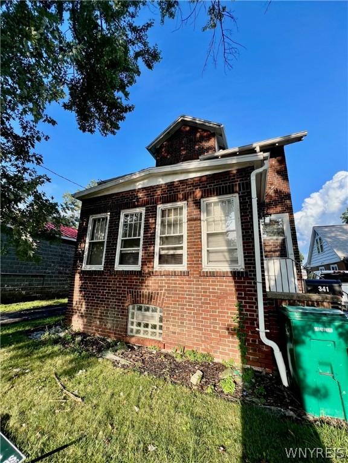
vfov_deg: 106.2
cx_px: 174
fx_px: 174
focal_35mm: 13
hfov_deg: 89.9
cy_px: 232
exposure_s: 1/544
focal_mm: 1.57
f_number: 1.8
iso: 32
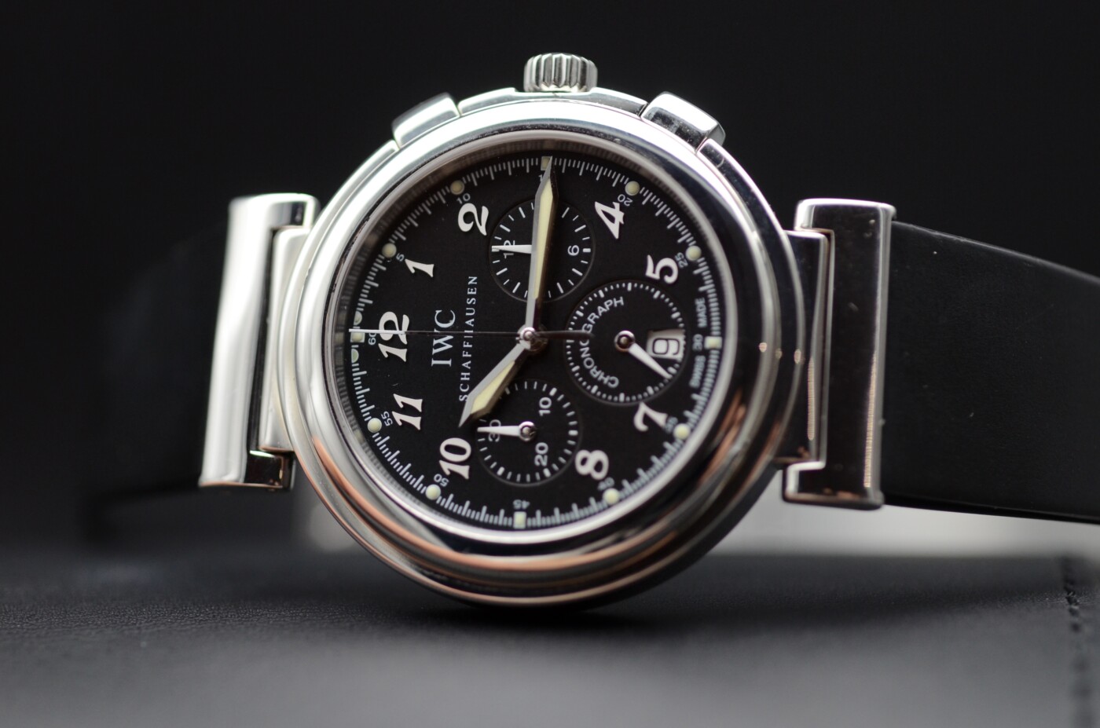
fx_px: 2744
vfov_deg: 15.1
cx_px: 550
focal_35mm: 90
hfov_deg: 22.7
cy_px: 364
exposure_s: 1/400
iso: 800
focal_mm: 60
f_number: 3.5
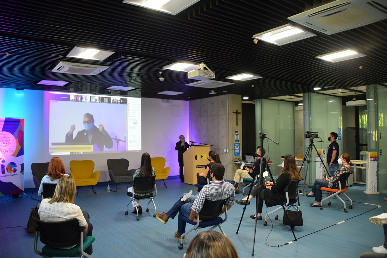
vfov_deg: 47.9
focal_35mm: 27
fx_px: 290
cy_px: 129
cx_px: 194
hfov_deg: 67.4
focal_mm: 18
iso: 640
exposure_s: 1/60
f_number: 4
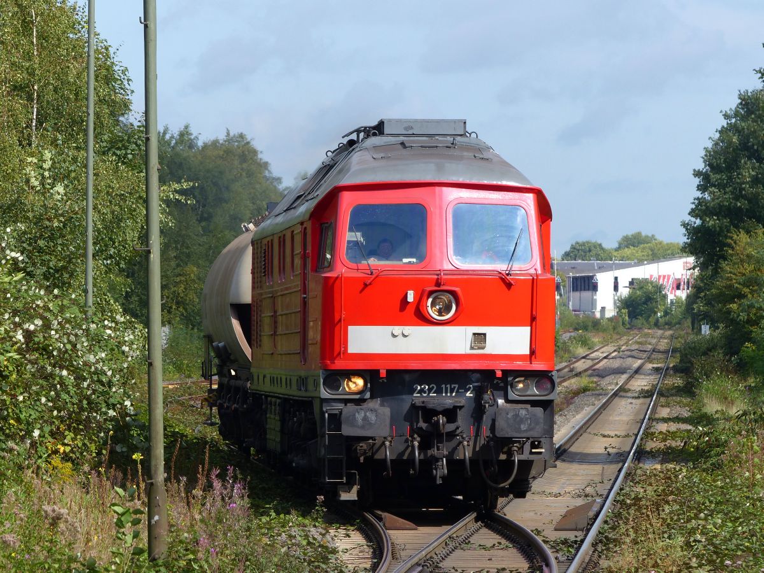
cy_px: 286
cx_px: 382
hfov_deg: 7.0
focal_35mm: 285
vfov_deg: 5.2
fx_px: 6290
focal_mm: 51.2
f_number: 4
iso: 100
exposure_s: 1/640
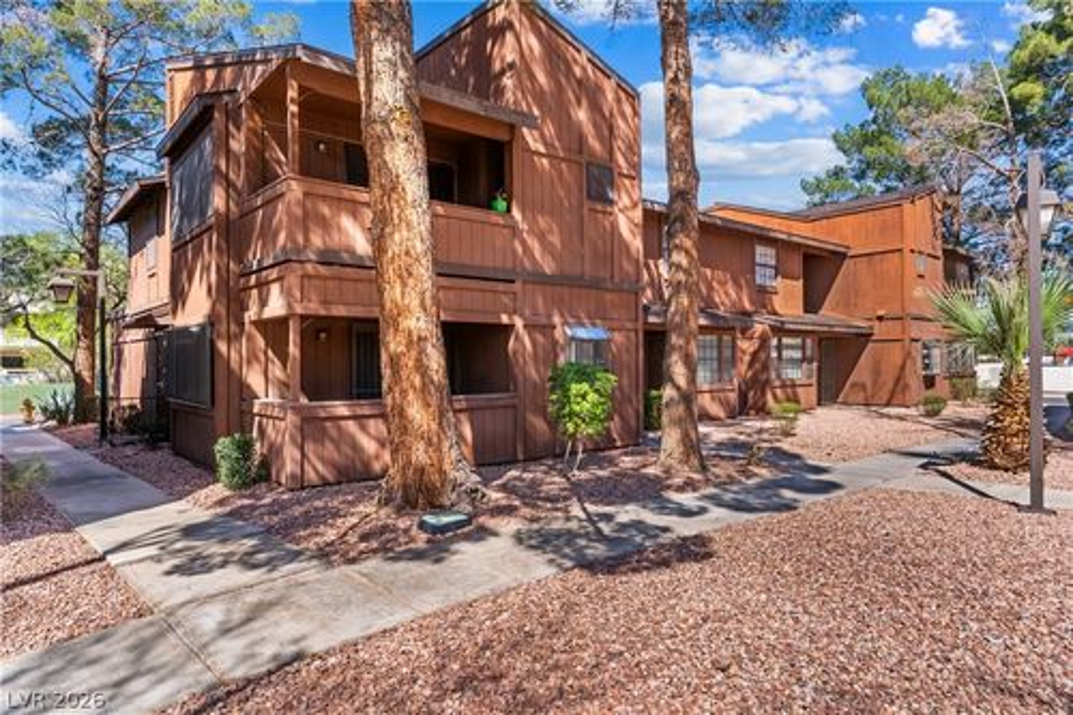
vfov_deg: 59.5
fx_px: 626
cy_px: 358
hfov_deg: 81.2
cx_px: 536
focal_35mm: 21
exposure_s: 1/8000
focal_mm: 21
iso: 320
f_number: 8
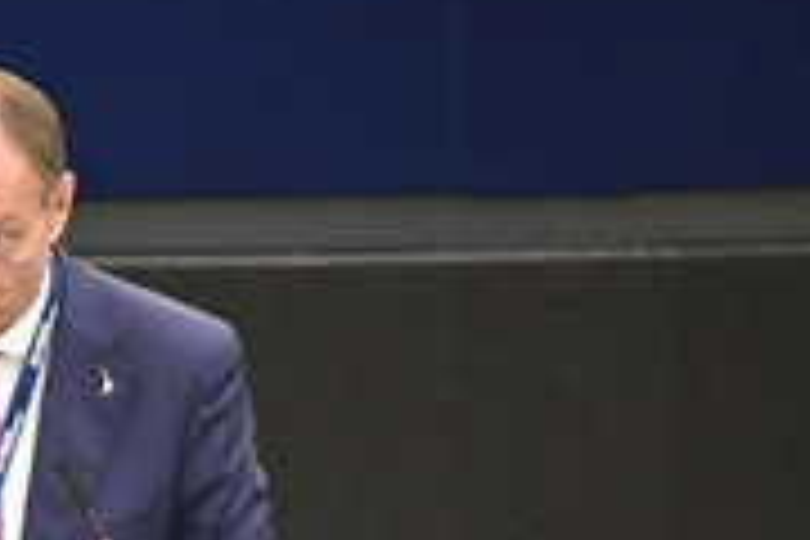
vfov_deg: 1.1
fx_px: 28168
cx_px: -27
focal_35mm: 1252
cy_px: 644
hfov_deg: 1.6
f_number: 6.3
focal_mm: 500
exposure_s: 1/400
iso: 6400
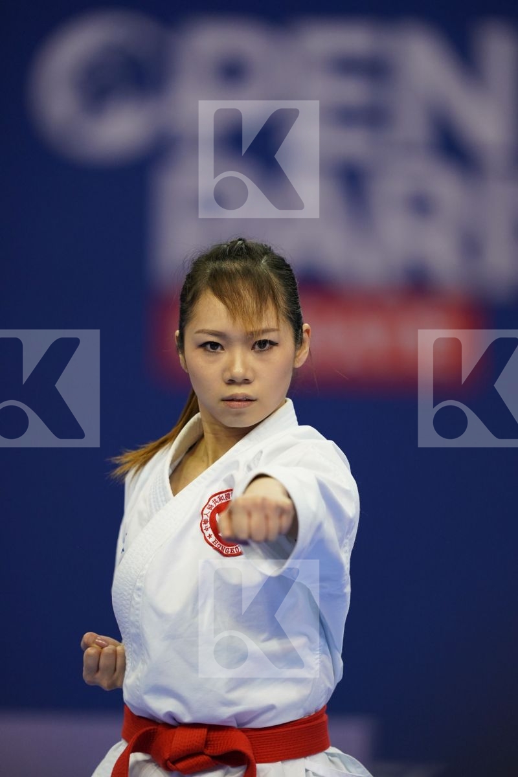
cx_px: 259
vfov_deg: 5.2
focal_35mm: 400
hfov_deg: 3.4
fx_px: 8633
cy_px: 388
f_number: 2.8
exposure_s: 1/500
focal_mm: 400
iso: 2500
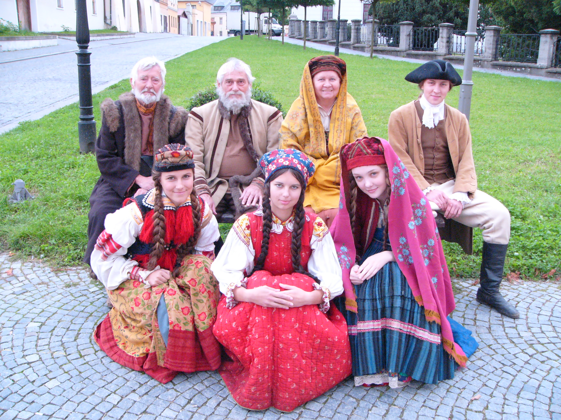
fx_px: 583
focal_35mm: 36
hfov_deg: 51.4
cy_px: 210
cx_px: 280
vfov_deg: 39.7
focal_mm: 6
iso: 200
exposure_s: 1/400
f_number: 2.8
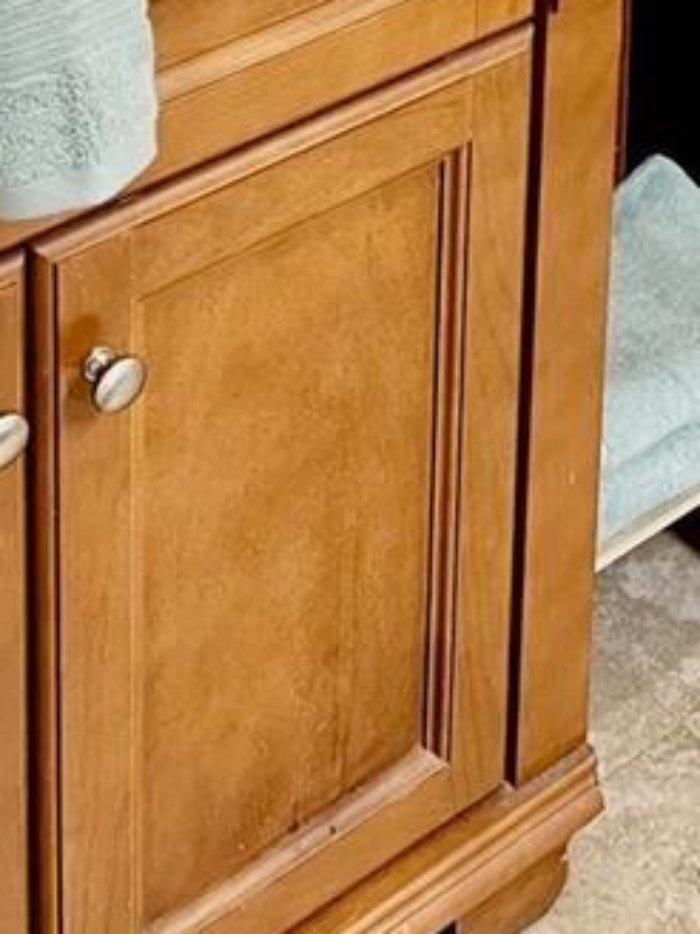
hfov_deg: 15.3
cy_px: -769
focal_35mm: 95
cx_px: 660
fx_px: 2561
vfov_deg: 16.9
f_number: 1.5
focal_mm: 5.7
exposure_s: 1/60
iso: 125
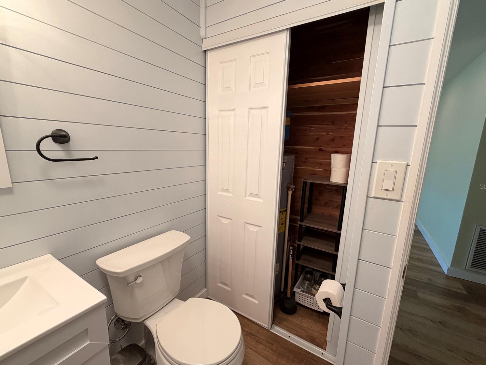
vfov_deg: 81.7
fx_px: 211
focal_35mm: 15
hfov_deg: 98.1
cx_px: 250
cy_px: 186
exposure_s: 1/120
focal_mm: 2.22
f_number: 2.2
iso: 250
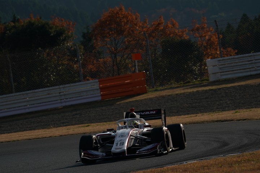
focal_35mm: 338
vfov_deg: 4.1
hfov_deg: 6.1
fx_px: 2441
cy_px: 86
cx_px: 130
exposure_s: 1/800
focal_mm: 338
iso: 200
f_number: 10
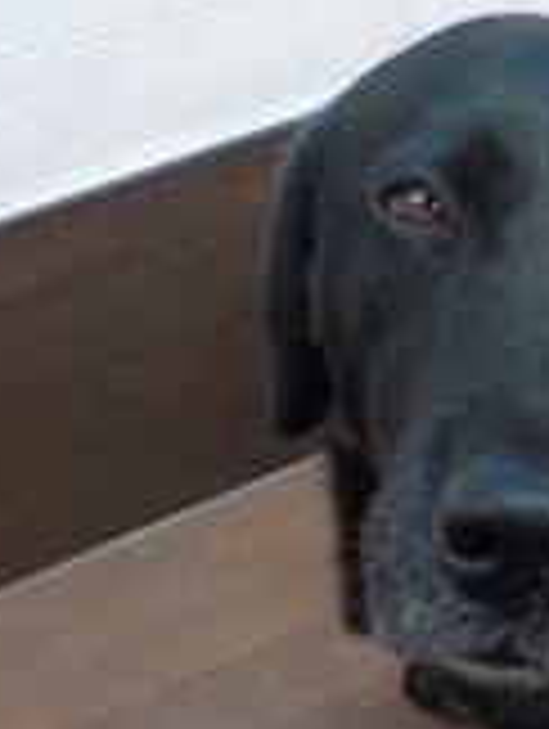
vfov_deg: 26.3
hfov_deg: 19.5
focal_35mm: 74
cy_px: 382
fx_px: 1561
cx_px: 531
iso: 800
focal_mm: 4.1
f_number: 3.3
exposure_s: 1/50
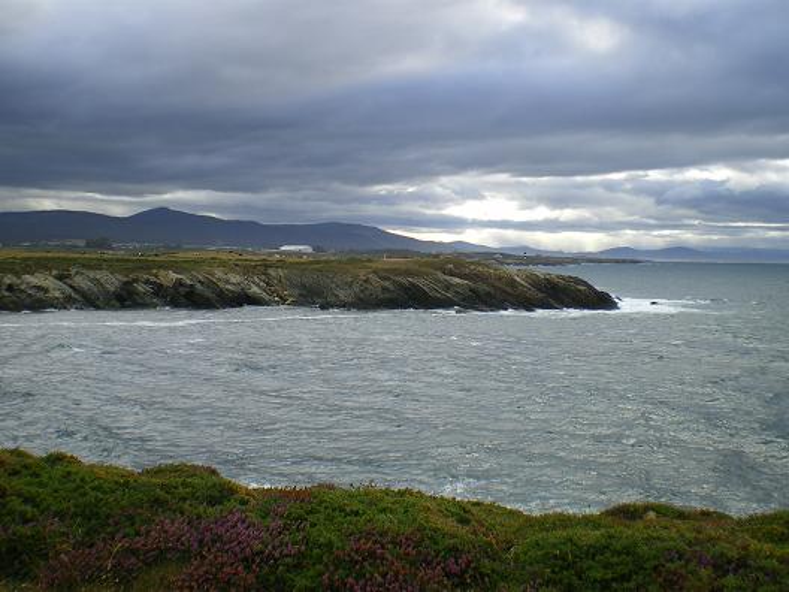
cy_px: 296
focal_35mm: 38
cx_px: 394
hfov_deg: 49.0
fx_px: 866
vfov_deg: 37.7
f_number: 4.6
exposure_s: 1/250
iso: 64
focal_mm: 6.3
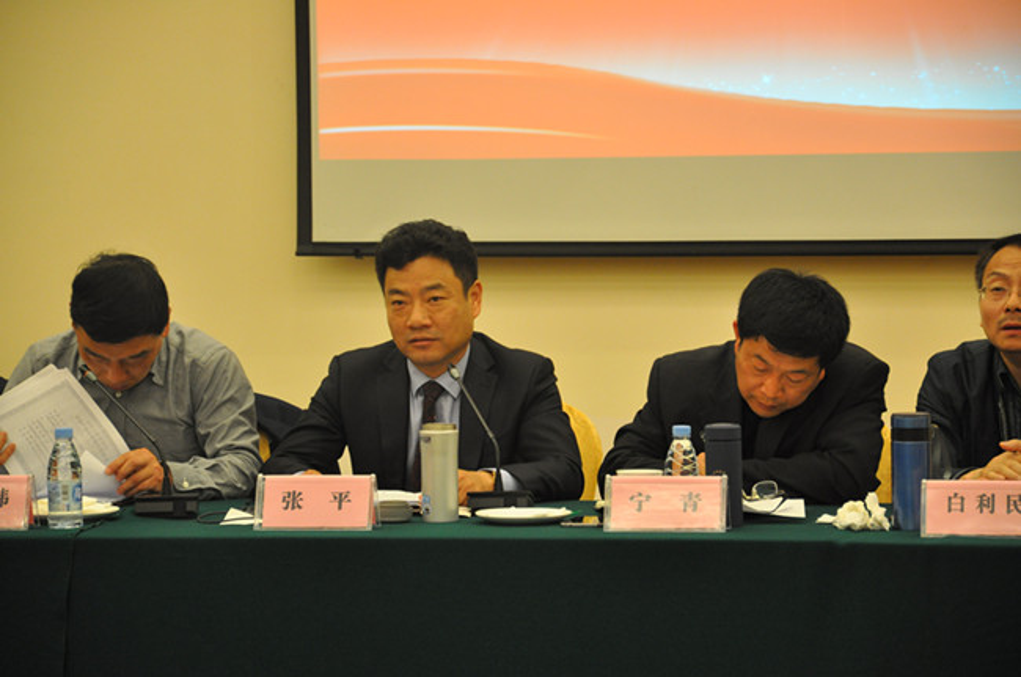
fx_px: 4459
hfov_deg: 13.1
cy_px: 338
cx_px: 510
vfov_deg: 8.7
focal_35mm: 158
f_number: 5.6
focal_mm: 105
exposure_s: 1/30
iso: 1100
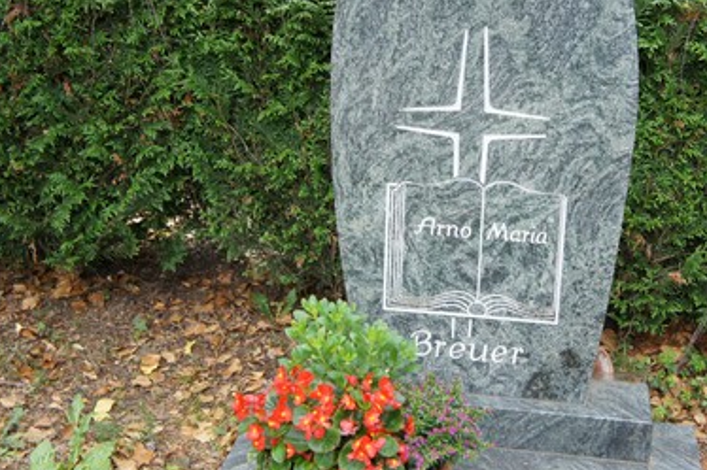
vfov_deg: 23.0
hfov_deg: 33.8
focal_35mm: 59
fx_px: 1158
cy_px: 196
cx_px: 423
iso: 500
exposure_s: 1/125
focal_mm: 32
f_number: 4.5
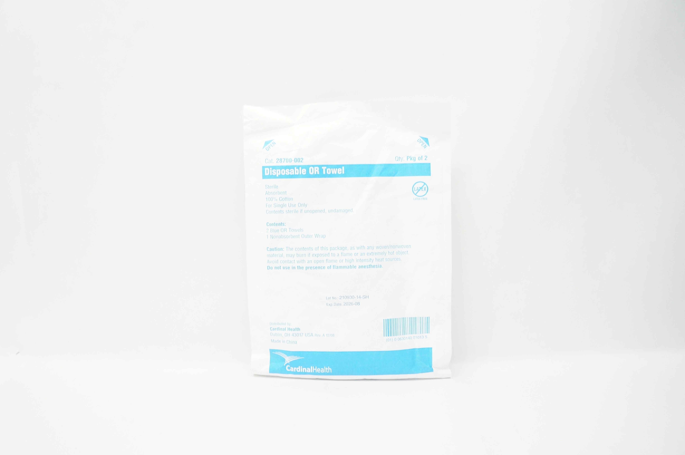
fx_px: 513
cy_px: 228
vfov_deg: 47.8
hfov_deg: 67.4
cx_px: 342
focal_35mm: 27
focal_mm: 18
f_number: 4
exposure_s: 1/80
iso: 400
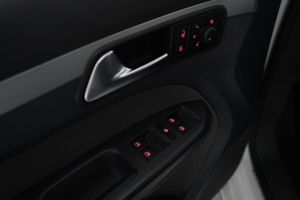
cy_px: 100
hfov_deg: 63.7
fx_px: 242
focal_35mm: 29
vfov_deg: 45.0
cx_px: 150
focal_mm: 29
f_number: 4.5
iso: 4000
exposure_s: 1/60
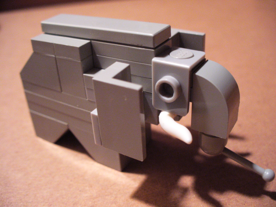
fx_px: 295
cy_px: 104
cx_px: 138
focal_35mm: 37
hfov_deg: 50.1
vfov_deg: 38.7
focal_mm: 6.1
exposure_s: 1/10
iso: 400
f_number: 2.8
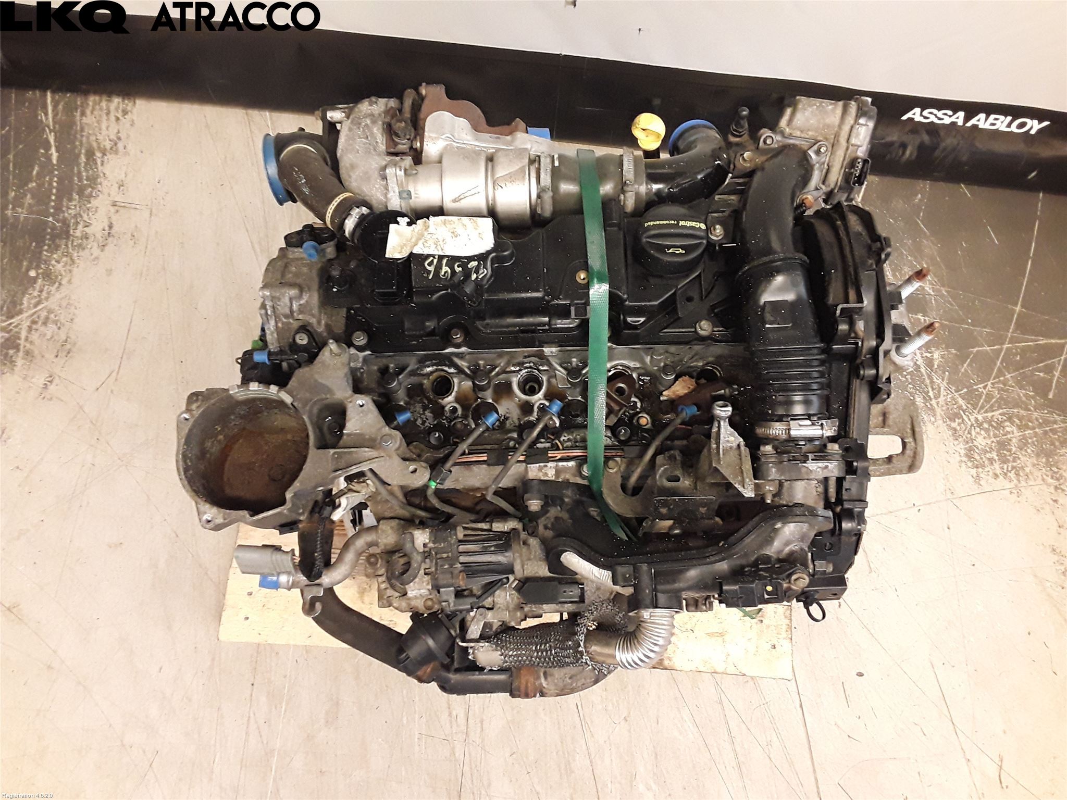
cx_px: 534
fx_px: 863
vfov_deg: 49.7
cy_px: 400
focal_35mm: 28
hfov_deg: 63.4
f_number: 1.9
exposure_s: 1/50
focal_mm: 2.91
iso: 200
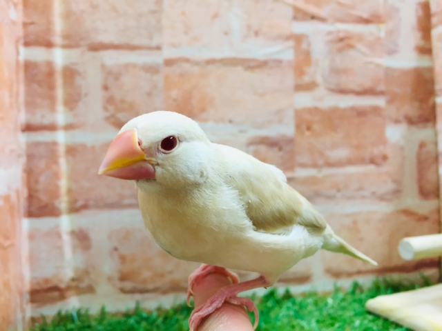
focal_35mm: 29
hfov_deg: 61.7
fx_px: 370
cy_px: 166
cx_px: 221
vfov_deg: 48.2
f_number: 2.2
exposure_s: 1/30
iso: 64
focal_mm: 4.15
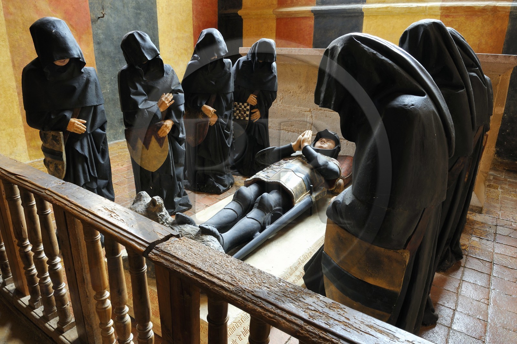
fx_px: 344
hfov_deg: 73.8
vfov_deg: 53.1
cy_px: 172
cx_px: 258
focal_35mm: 24
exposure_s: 1.6
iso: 200
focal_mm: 24
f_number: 14
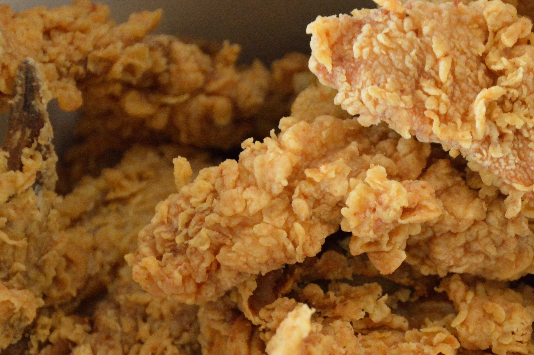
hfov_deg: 13.8
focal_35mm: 149
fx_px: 2208
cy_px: 237
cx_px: 374
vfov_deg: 9.2
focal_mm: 66
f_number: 5.3
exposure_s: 1/60
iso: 3200
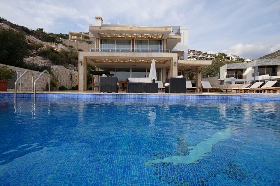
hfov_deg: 90.1
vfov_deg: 67.3
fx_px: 140
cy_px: 93
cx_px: 140
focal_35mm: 18
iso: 100
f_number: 11
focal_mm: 12
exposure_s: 1/100
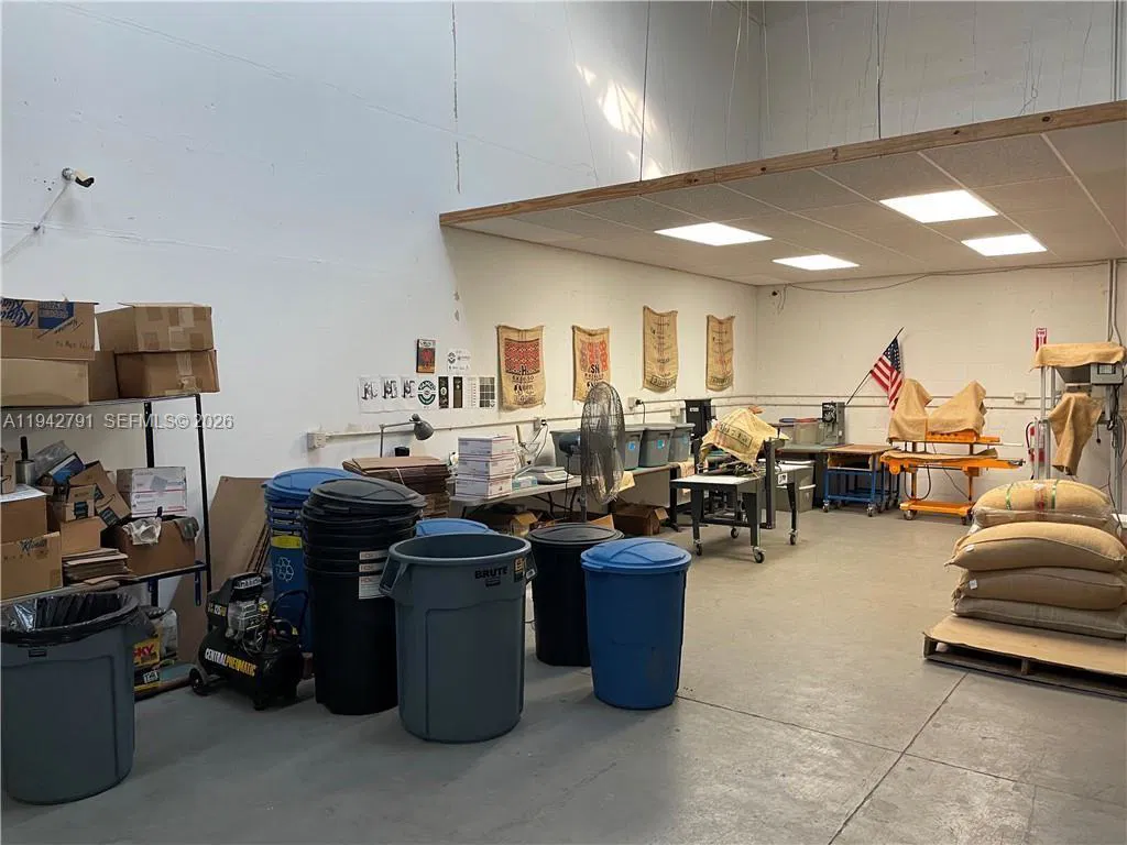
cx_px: 564
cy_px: 422
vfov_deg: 53.1
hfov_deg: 67.3
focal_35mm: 26
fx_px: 846
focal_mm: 4.2
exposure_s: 1/60
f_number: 1.6
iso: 80
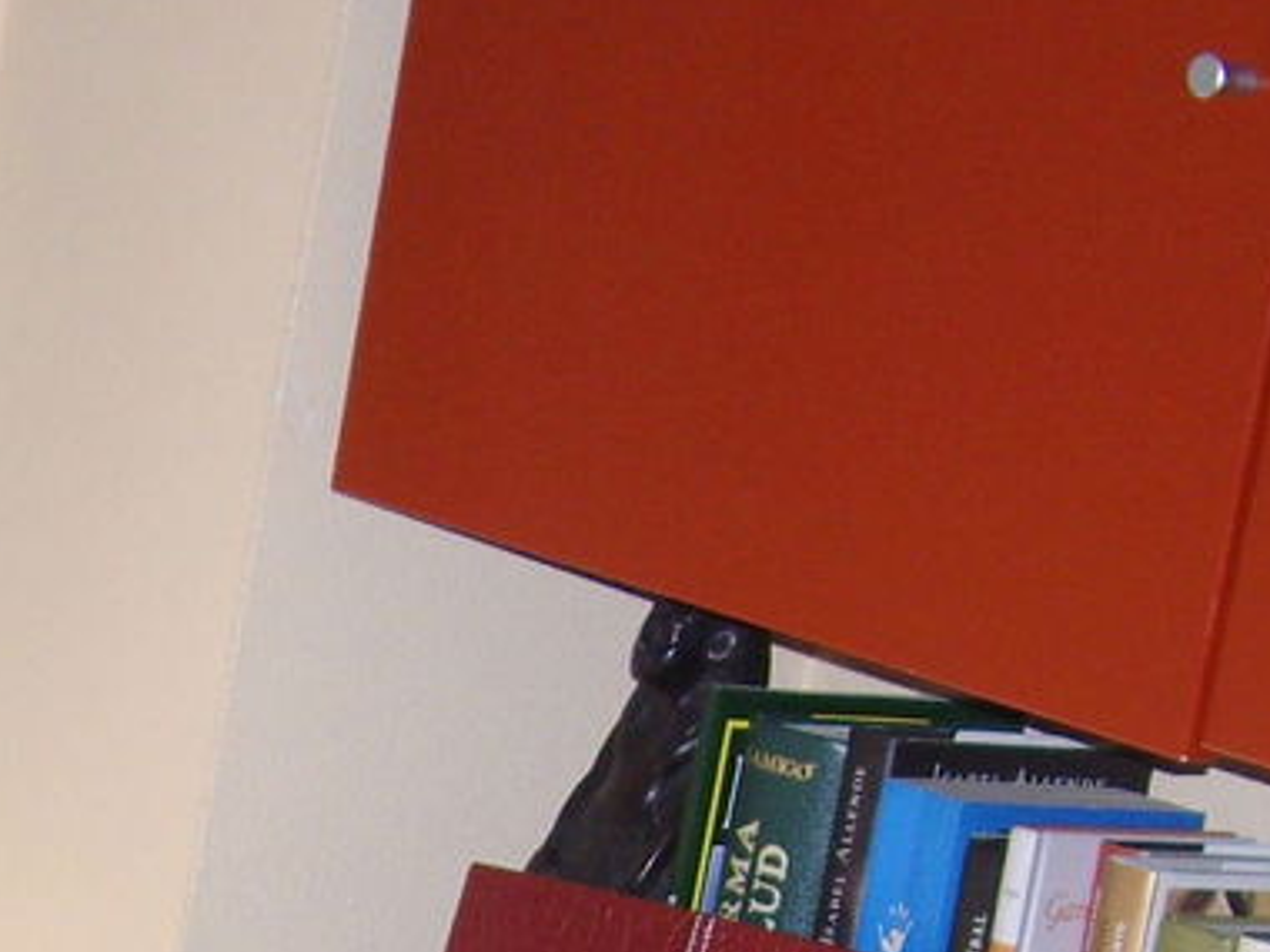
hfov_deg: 12.2
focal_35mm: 160
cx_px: 53
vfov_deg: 8.9
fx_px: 5870
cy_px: 1700
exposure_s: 1/100
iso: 100
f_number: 2.8
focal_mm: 7.9
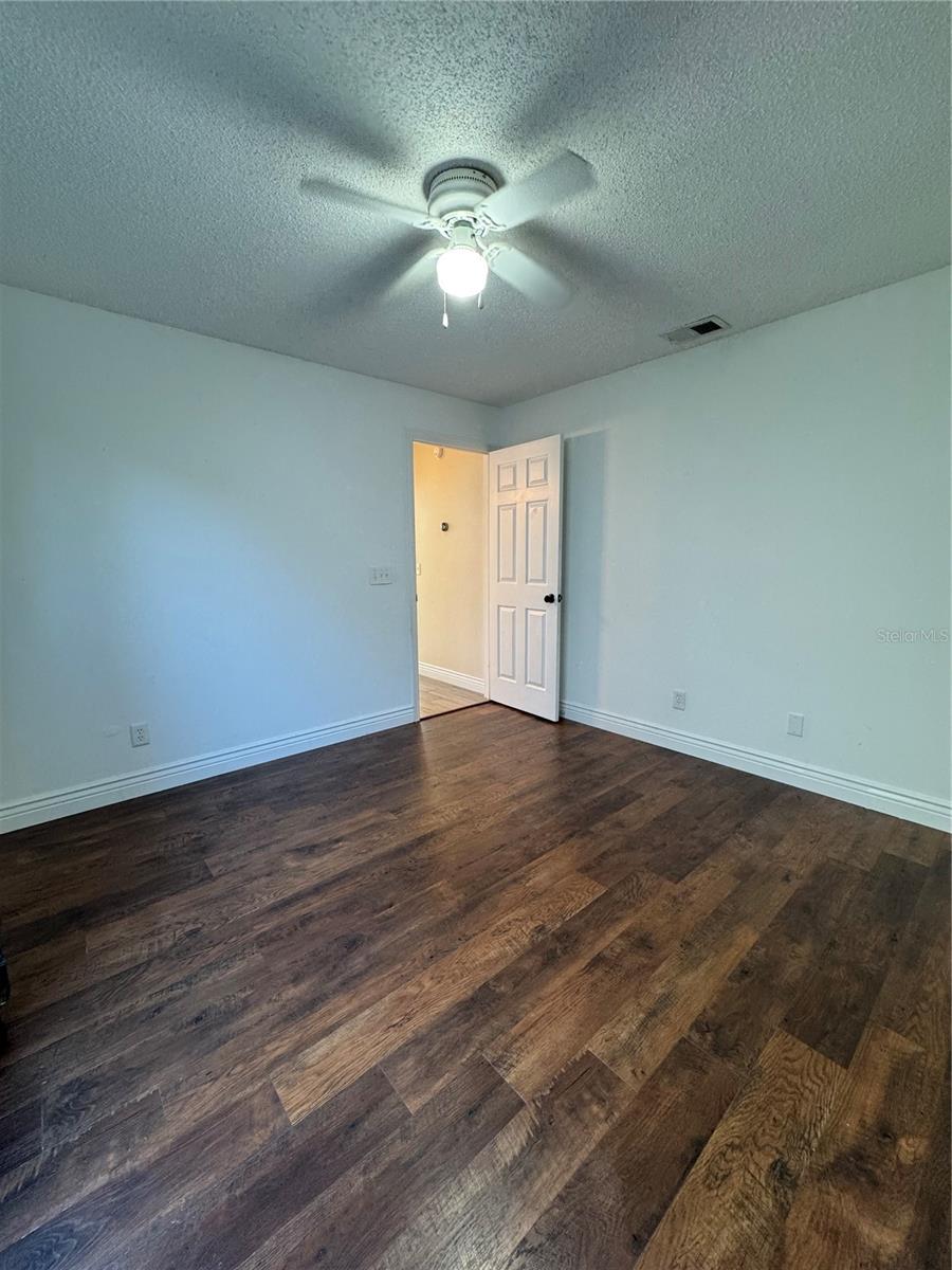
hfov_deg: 85.7
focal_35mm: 14
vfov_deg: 102.1
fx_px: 513
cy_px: 635
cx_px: 476
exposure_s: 1/60
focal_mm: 2.22
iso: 250
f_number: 2.2
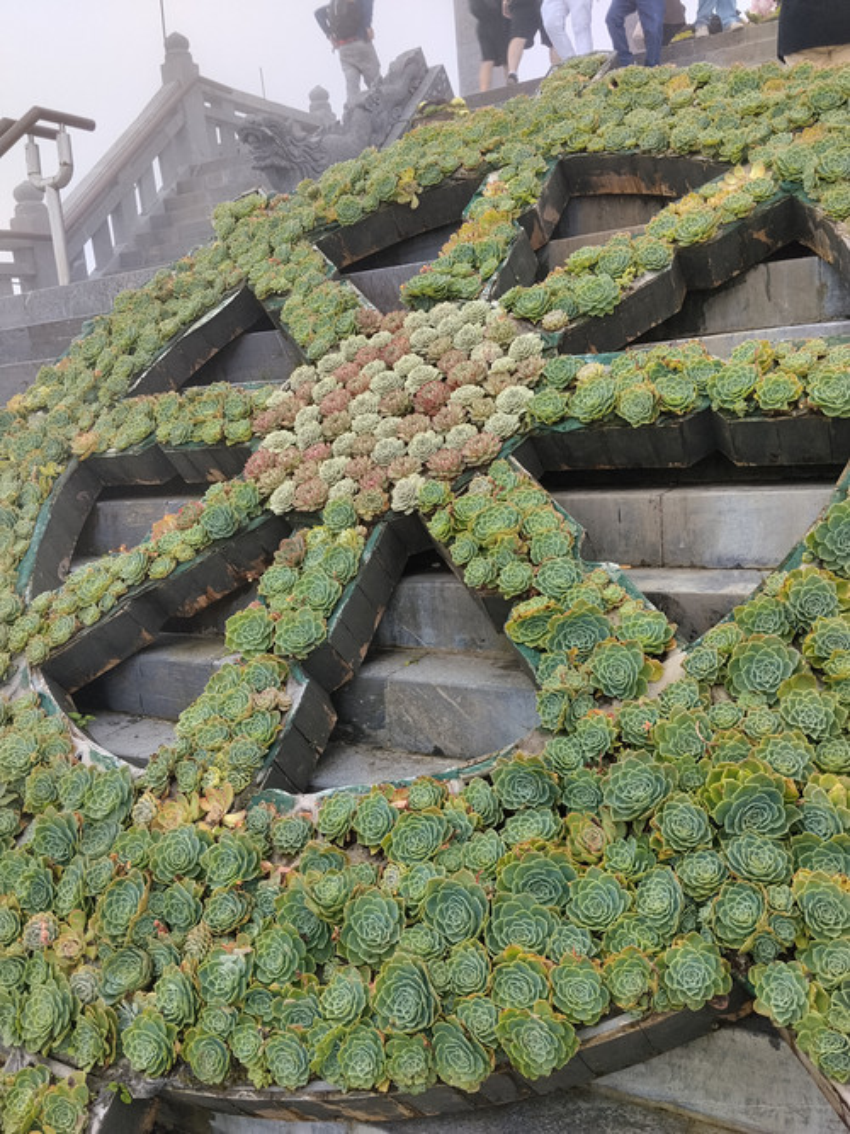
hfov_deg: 48.2
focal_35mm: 29
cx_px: 425
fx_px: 950
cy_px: 567
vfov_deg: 61.7
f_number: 1.8
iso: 50
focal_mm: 4.22
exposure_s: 1/997
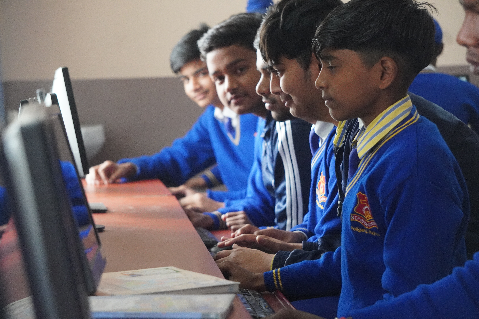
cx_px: 240
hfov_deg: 15.5
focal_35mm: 132
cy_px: 160
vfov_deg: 10.4
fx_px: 1756
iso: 3200
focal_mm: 88
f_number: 5
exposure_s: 1/160
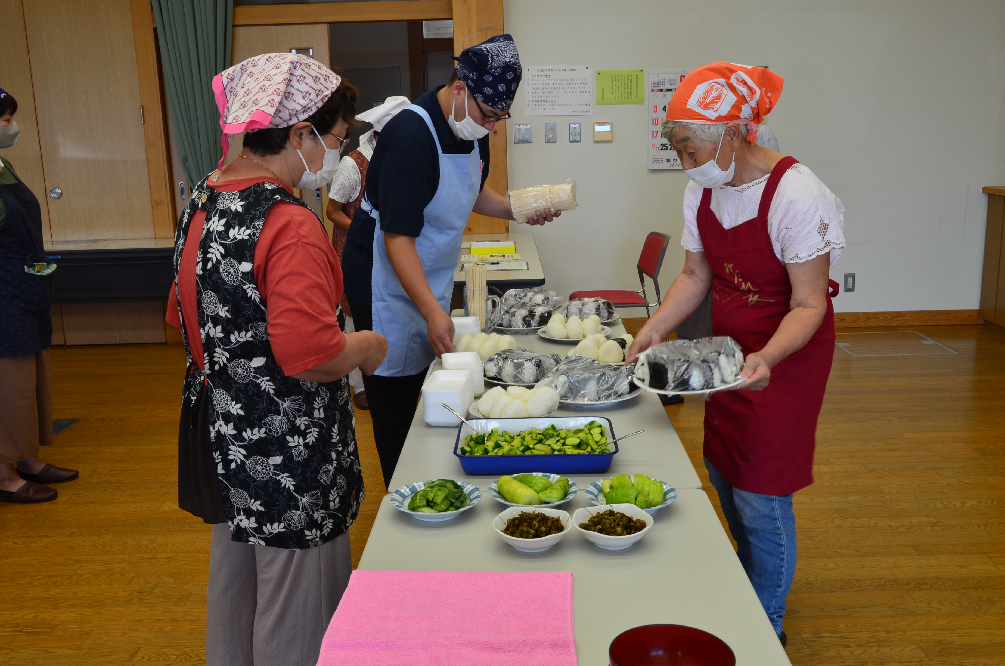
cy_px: 333
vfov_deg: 39.8
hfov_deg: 57.3
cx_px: 502
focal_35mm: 33
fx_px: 919
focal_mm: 22
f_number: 9
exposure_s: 1/40
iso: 400
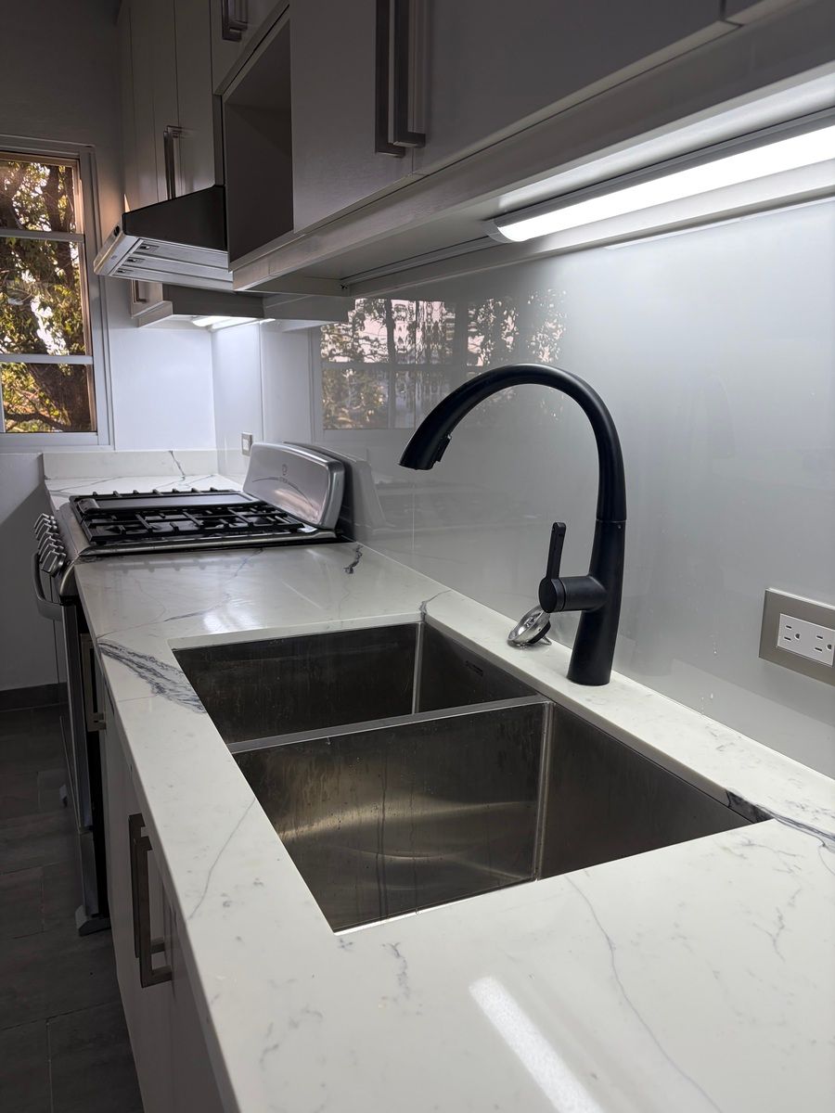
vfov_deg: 67.3
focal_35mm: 26
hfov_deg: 53.1
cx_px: 418
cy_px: 556
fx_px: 836
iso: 40
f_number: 1.6
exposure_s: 1/163
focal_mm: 5.96
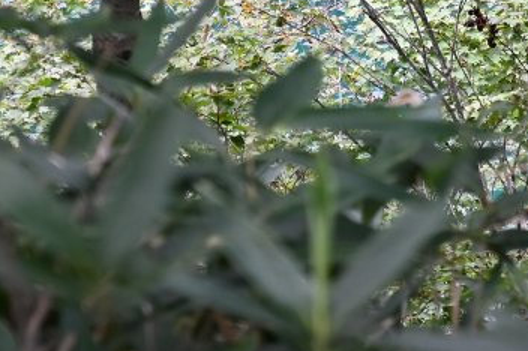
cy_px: -440
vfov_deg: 4.2
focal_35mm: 318
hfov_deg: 6.4
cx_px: 670
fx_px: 4660
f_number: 4
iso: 640
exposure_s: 1/125
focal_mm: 70
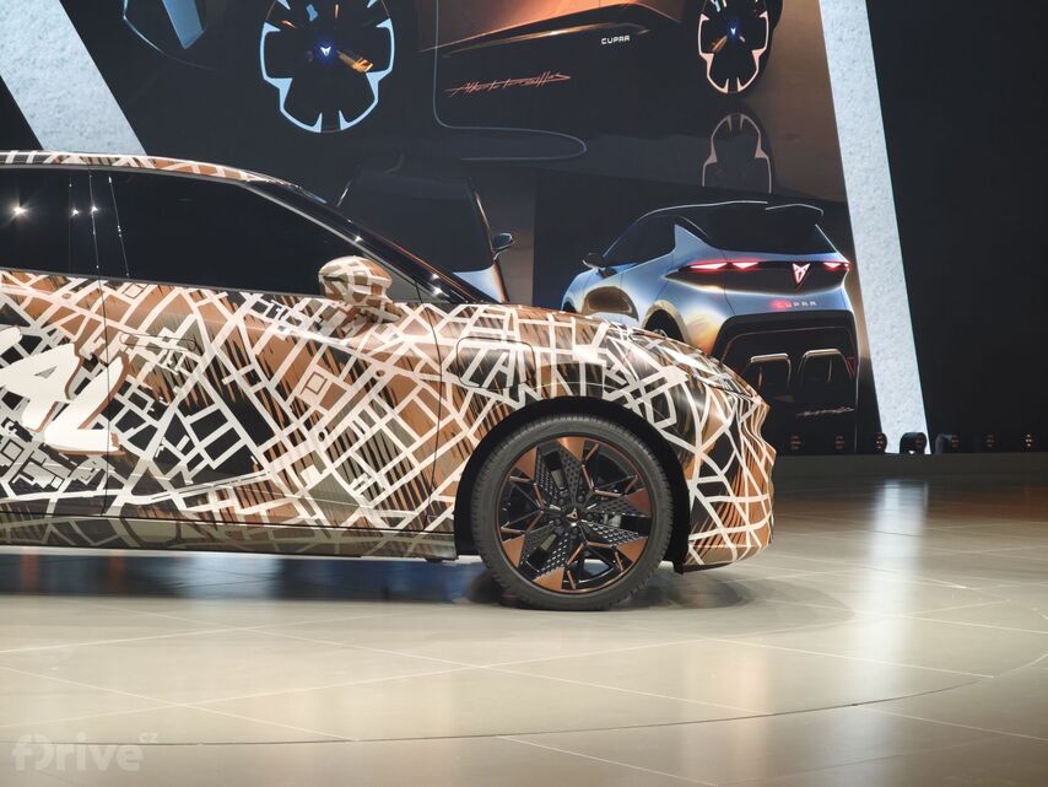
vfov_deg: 21.0
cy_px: 394
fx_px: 2120
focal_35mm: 70
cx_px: 524
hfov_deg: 27.8
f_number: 1.8
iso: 400
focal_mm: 11.5
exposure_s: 1/100
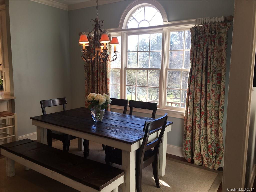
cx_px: 128
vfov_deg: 48.2
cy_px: 96
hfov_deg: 61.7
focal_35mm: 29
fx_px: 214
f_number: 2.2
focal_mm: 4.15
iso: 25
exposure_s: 1/60
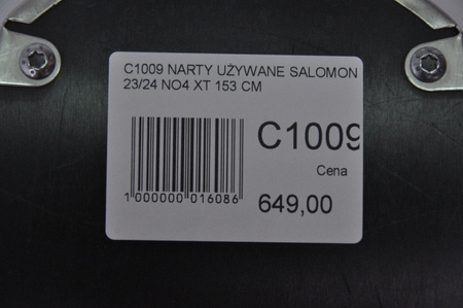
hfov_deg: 13.1
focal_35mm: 158
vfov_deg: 8.7
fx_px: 2023
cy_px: 154
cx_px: 232
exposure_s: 1/125
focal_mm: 105
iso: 3200
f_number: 9.5
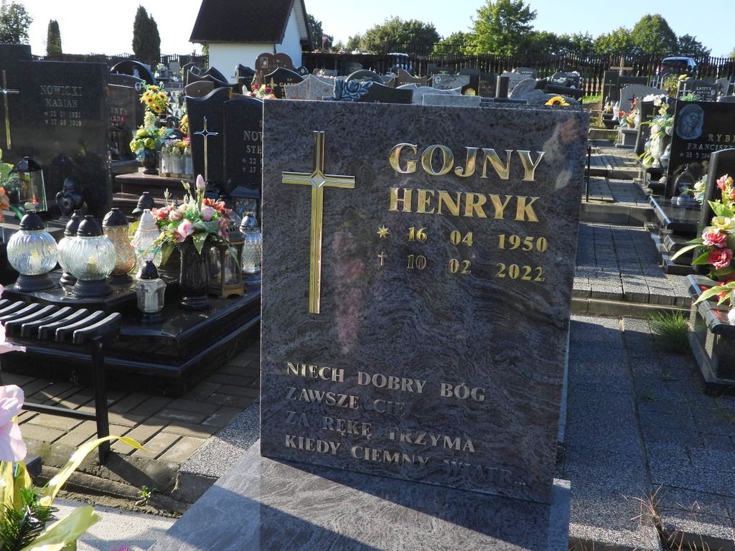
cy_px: 276
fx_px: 743
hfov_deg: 52.6
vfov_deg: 40.7
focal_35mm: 35
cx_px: 368
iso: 100
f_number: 3.2
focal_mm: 6.3
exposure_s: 1/640
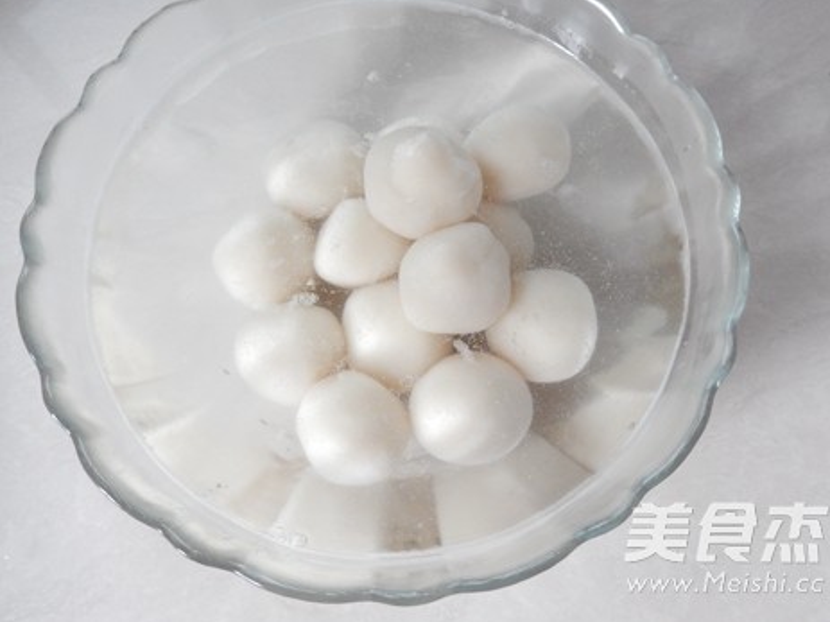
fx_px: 647
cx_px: 419
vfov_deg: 51.3
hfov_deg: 65.3
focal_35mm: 27
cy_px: 295
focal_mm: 4.5
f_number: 3.4
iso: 400
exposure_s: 1/25
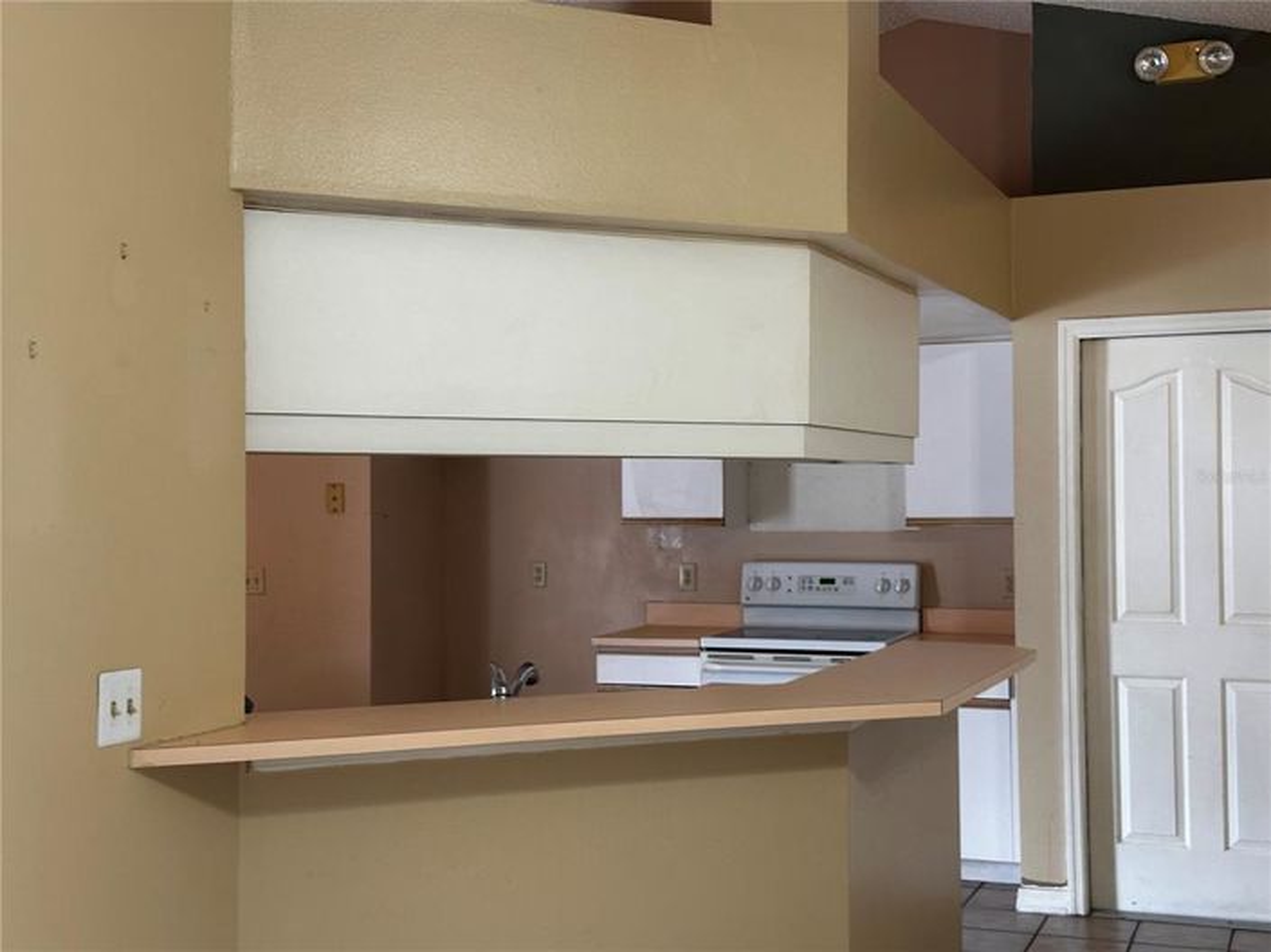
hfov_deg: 39.7
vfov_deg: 30.2
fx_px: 1762
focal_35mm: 48
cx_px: 636
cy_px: 476
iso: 125
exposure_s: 1/60
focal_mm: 6.86
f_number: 1.78
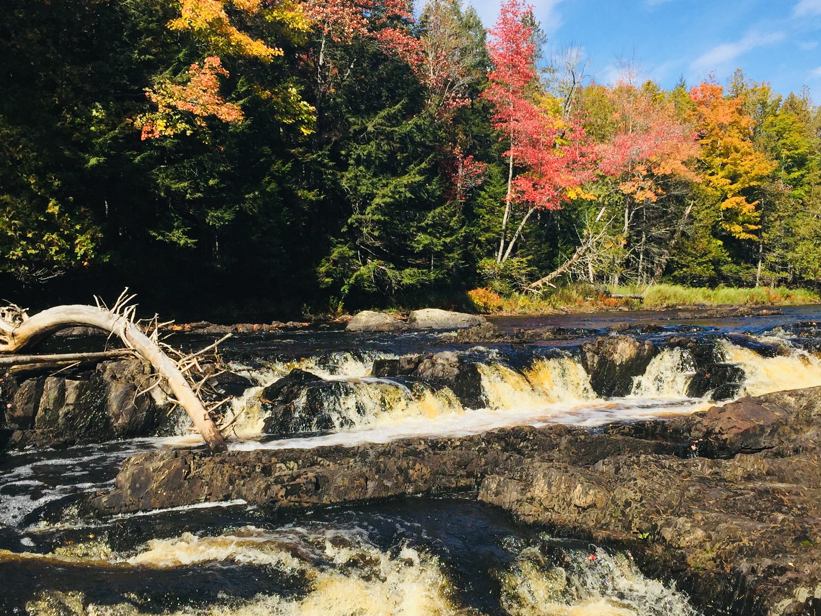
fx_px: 949
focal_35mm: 40
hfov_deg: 46.6
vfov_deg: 35.9
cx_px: 472
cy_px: 361
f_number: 2.2
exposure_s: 1/3049
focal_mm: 4.15
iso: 32
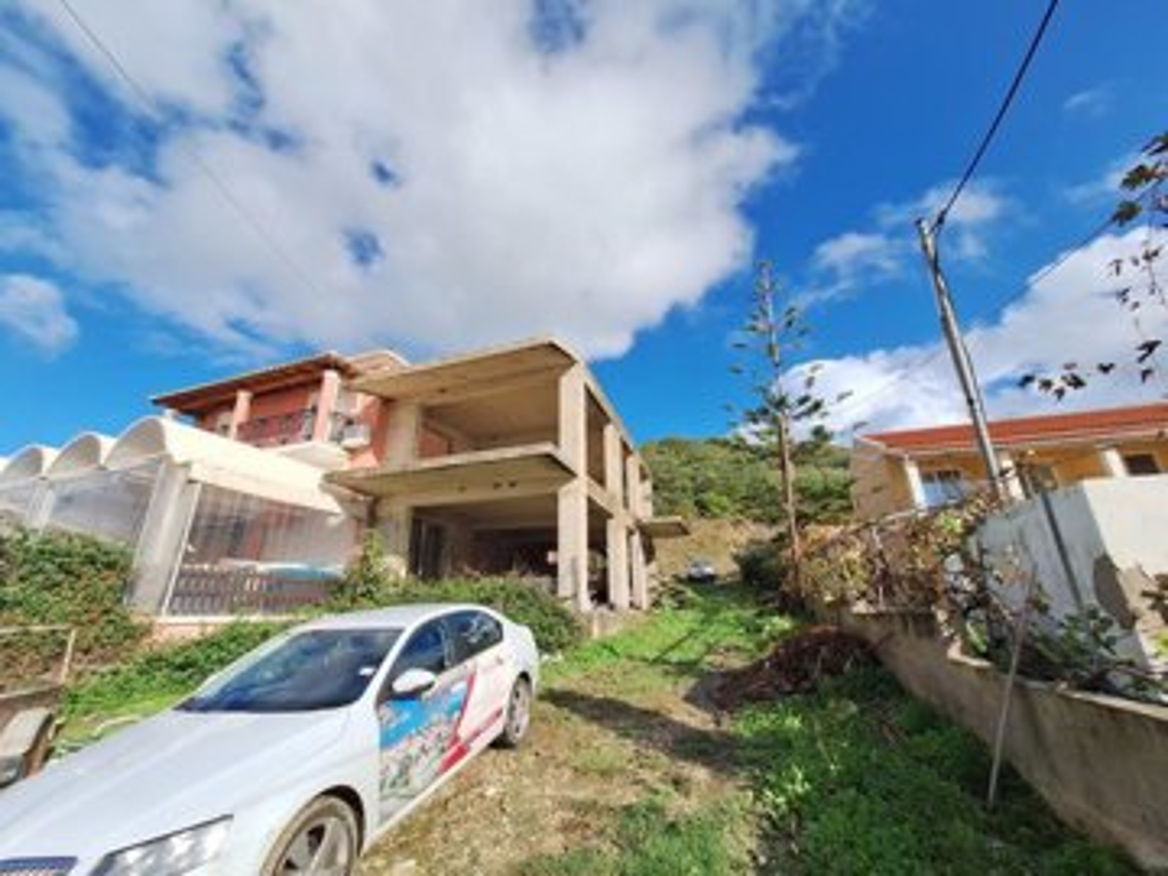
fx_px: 439
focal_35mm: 13
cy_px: 438
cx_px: 584
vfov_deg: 89.9
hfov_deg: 106.2
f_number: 2.2
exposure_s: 1/2137
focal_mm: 1.74
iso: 40
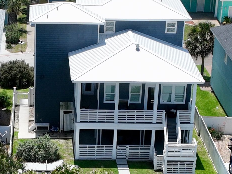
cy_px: 234
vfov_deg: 10.6
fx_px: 918
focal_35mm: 137
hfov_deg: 14.3
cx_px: 45
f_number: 2.8
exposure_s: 1/2000
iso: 100
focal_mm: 12.29
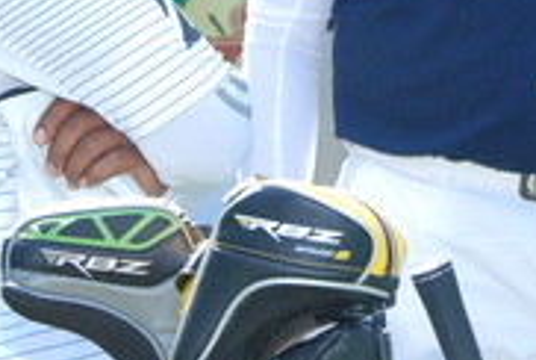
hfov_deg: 8.6
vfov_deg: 5.8
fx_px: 3534
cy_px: -63
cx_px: 539
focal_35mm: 237
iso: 320
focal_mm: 48
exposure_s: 1/160
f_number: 8
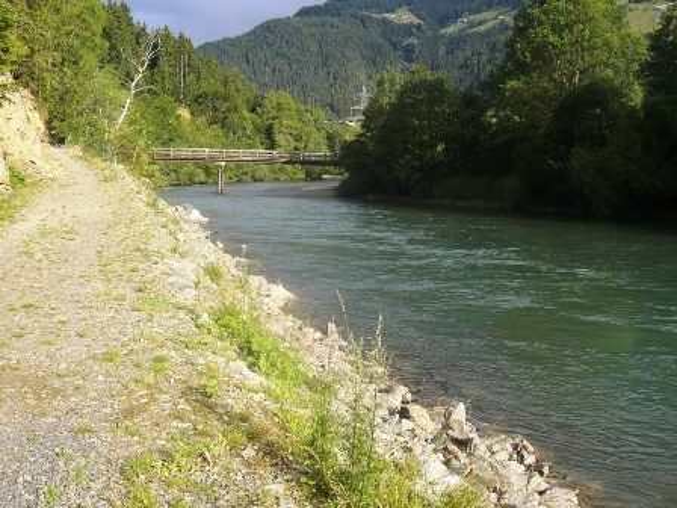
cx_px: 338
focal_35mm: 38
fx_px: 743
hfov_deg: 49.0
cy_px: 254
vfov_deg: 37.7
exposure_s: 1/250
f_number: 4.4
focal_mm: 6.3
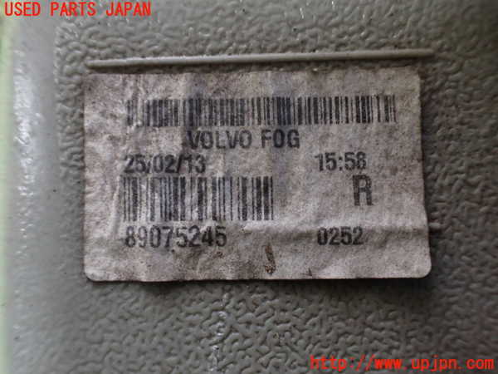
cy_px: 187
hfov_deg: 60.0
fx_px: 432
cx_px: 249
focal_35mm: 30
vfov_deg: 46.8
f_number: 2.3
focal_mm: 5.4
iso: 800
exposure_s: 1/30
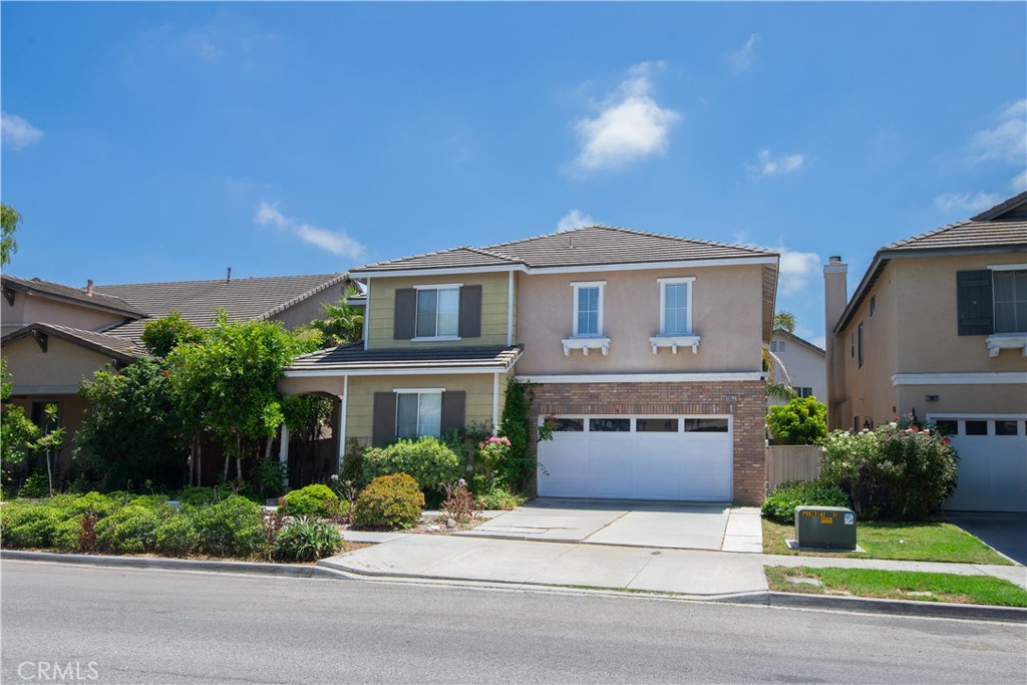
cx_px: 514
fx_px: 856
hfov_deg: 61.9
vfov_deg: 43.6
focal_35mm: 30
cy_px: 342
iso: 250
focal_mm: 30
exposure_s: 1/400
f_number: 8
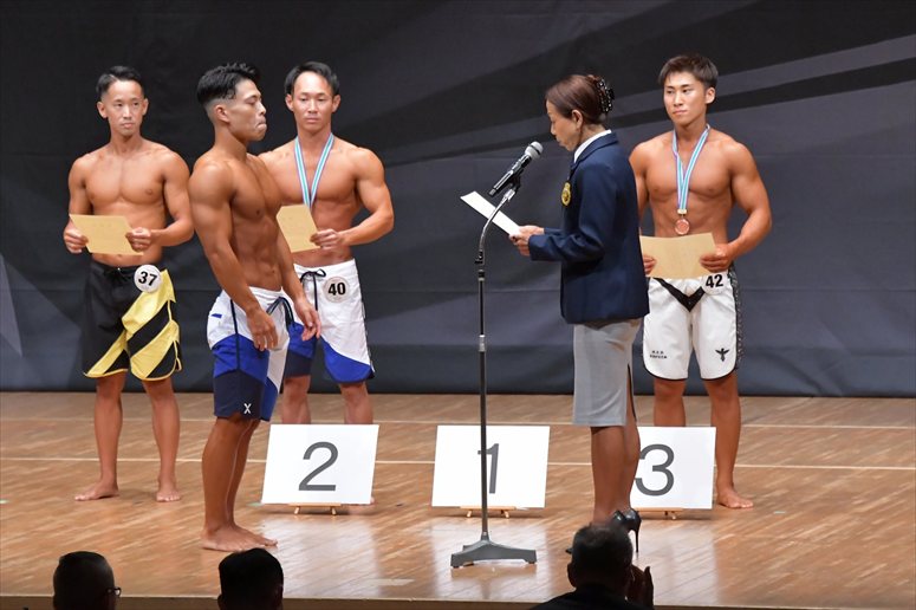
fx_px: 6485
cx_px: 458
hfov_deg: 8.1
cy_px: 305
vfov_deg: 5.4
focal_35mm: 255
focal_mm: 170
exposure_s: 1/400
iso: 8000
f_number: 5.6
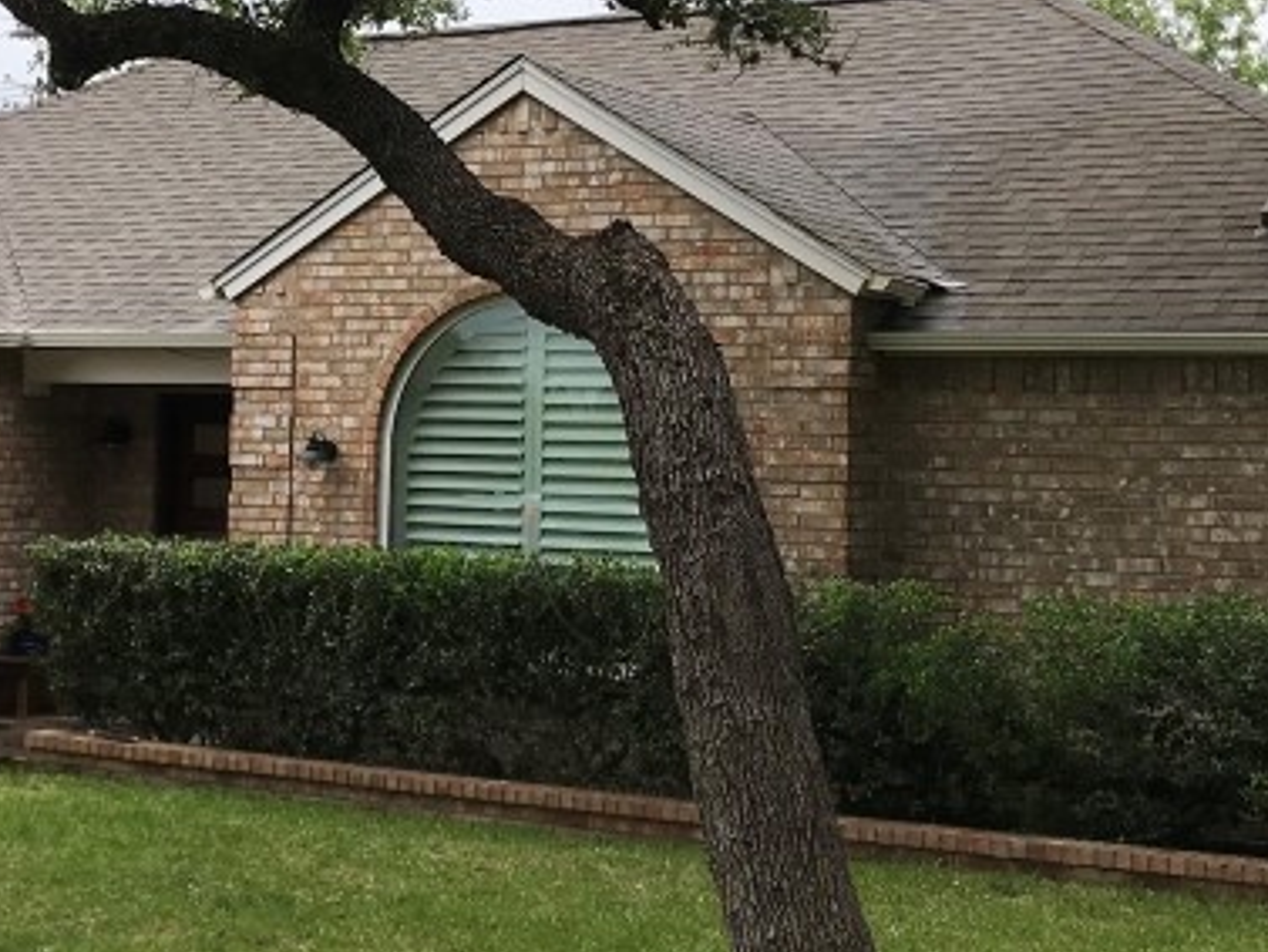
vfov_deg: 19.4
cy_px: 397
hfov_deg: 25.0
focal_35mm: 76
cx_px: 161
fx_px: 2785
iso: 20
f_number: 1.8
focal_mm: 3.99
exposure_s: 1/292
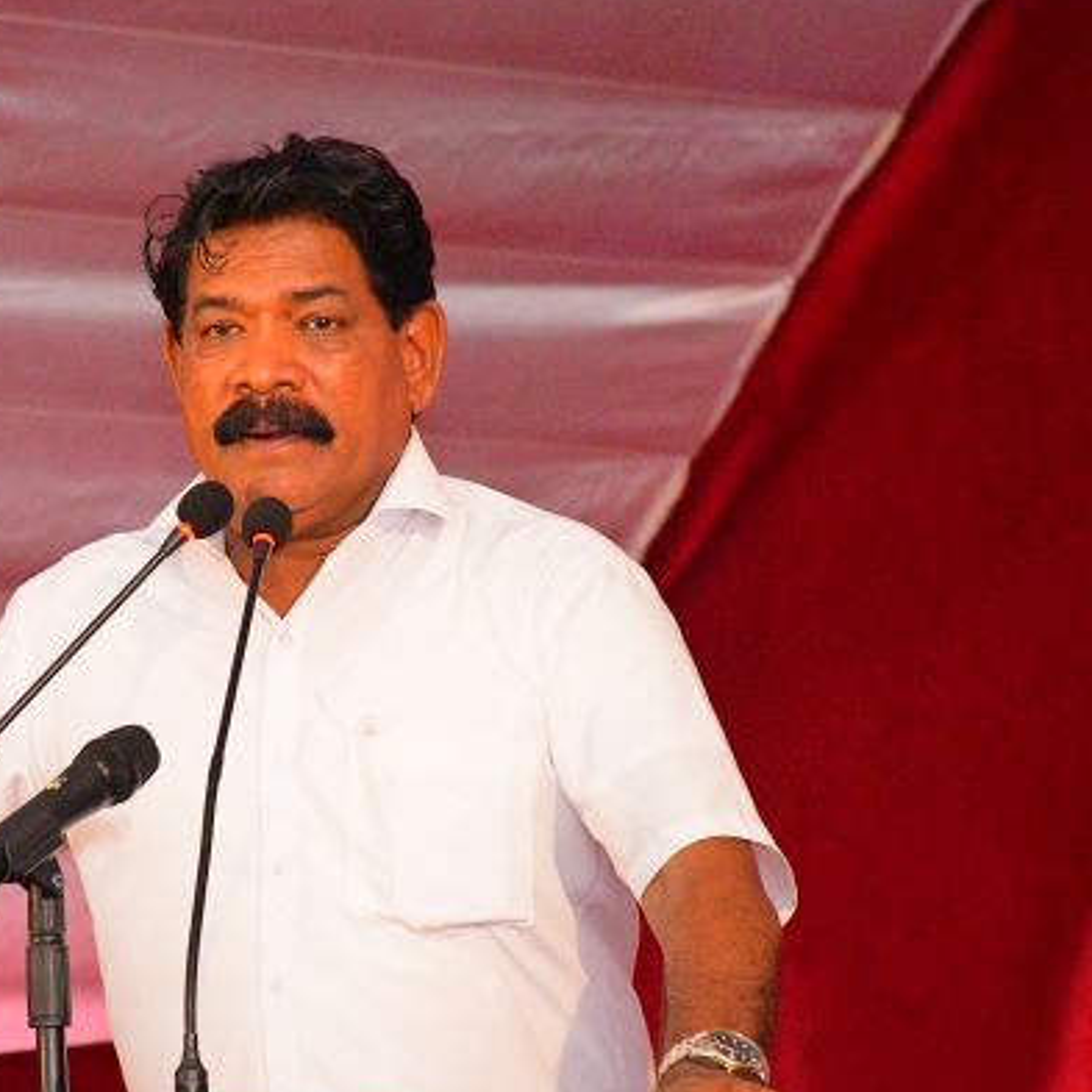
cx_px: 225
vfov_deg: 4.8
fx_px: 12956
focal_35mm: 363
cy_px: 704
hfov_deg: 4.8
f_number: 5.6
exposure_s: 1/640
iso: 8000
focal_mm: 140
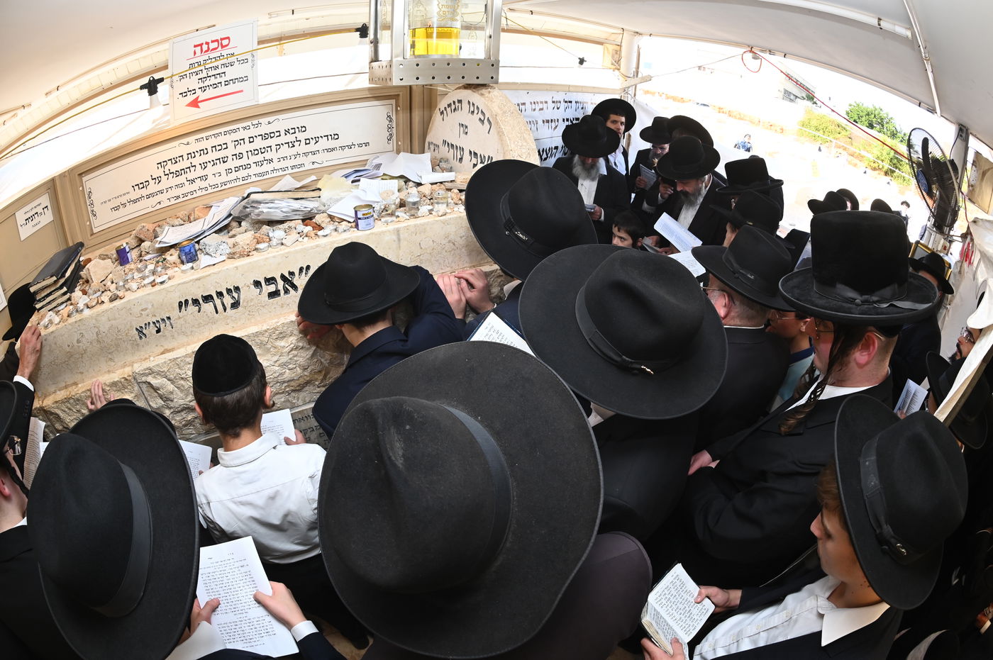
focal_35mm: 16
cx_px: 496
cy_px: 330
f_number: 11
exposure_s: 1/200
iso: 1000
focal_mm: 16
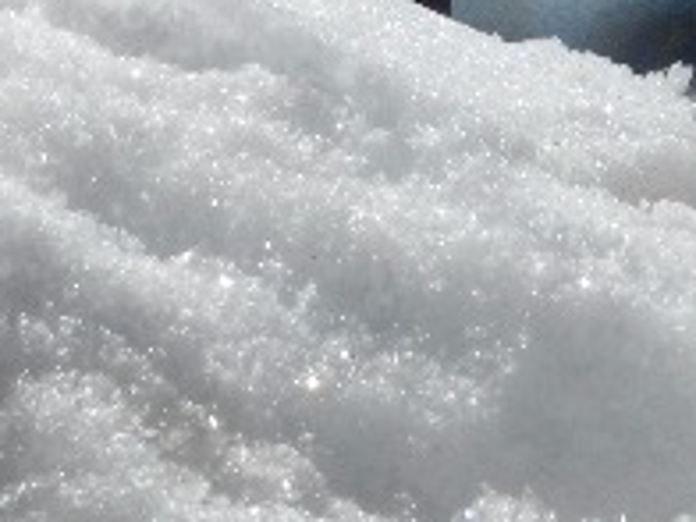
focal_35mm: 283
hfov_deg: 7.0
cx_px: 392
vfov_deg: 5.2
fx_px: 5690
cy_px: -241
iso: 160
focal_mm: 13.5
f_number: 7.1
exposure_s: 1/1000
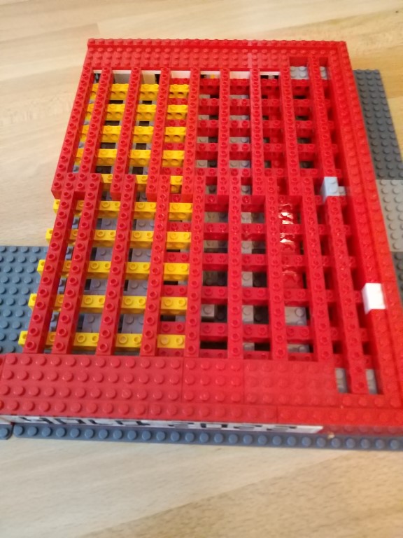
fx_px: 419
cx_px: 202
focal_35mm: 27
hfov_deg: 51.4
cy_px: 269
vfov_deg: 65.3
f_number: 1.7
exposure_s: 1/17
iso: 800
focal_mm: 3.93
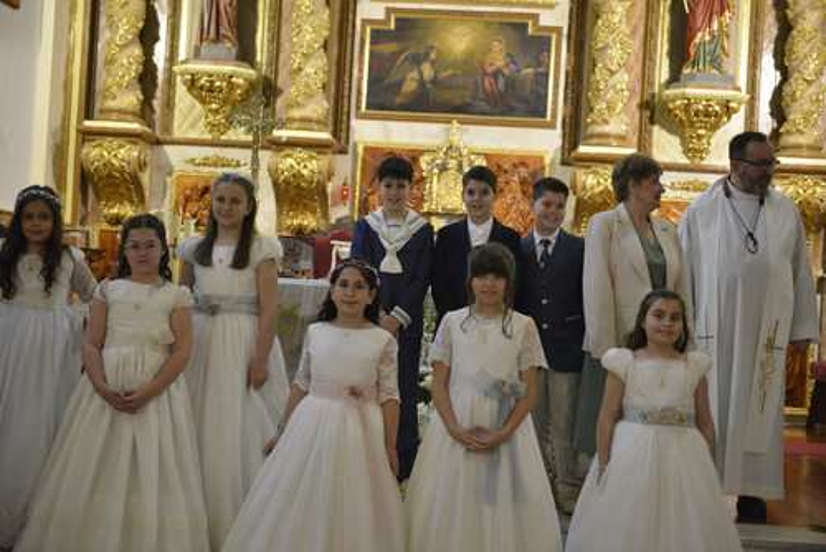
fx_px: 1148
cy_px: 276
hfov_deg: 39.6
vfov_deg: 27.0
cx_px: 413
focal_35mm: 50
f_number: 3.2
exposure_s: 1/200
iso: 2500
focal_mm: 50
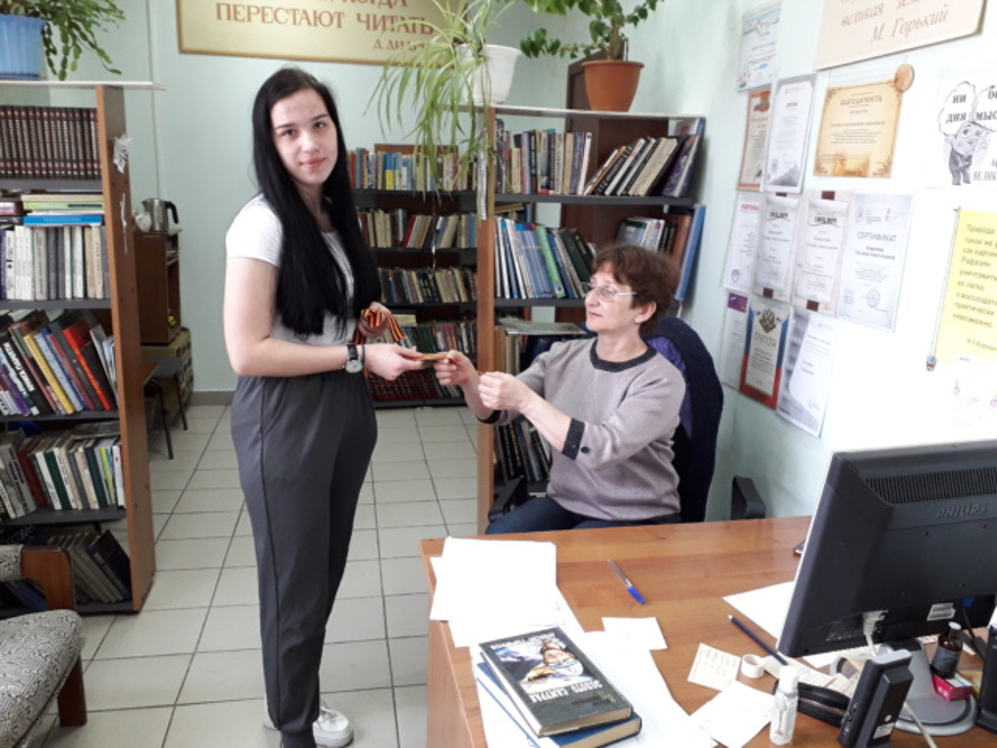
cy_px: 374
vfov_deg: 51.4
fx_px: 778
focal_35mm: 27
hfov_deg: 65.3
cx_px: 498
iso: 160
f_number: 1.9
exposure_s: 1/50
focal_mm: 3.6
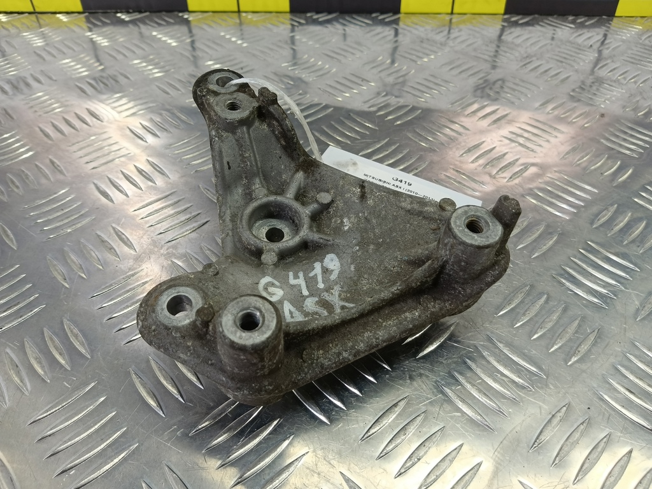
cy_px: 244
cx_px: 326
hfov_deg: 73.9
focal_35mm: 23
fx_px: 433
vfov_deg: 58.9
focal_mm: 4.11
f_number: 1.6
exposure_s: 1/50
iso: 101
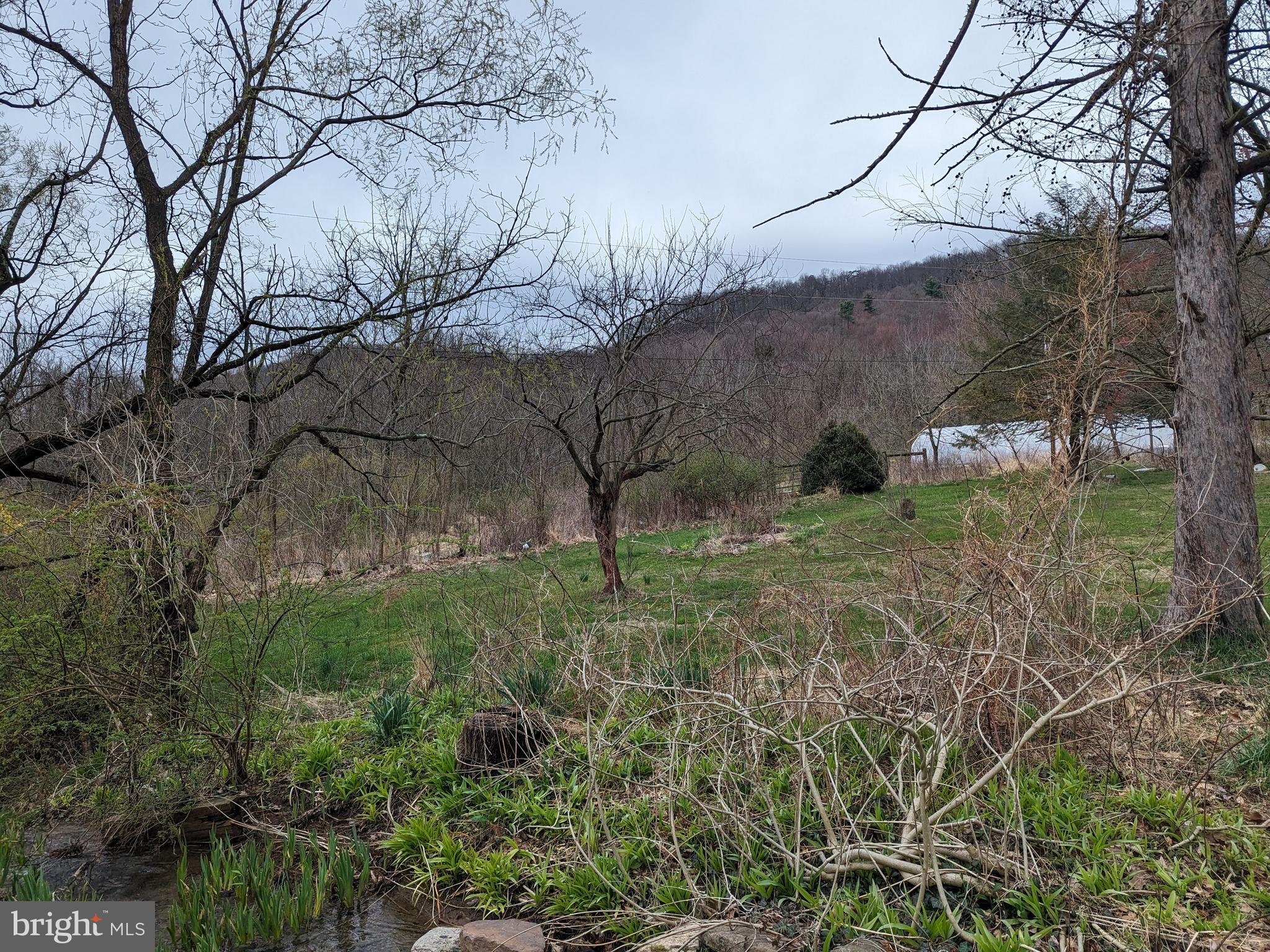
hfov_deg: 71.6
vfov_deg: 56.8
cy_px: 476
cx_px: 635
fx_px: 881
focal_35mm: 24
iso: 46
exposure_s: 1/1332
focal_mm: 6.81
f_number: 1.85
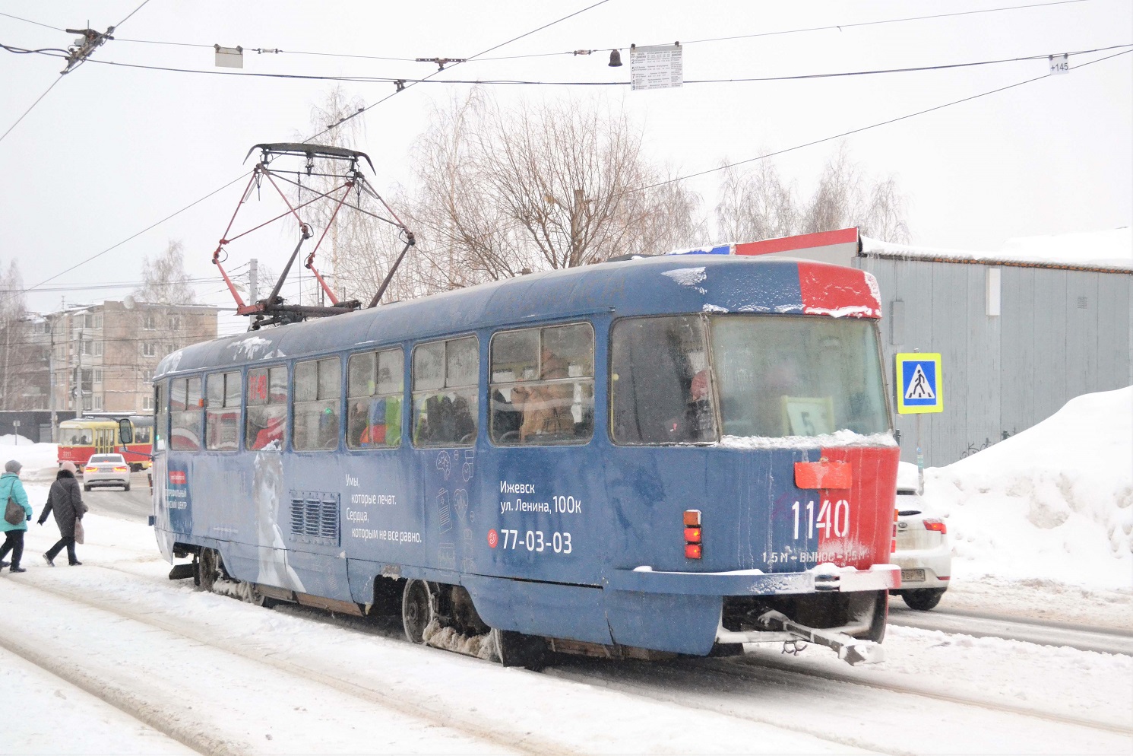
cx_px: 566
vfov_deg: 25.1
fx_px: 1699
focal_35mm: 54
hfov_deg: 36.9
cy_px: 378
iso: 2800
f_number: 5
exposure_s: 1/500
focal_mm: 36
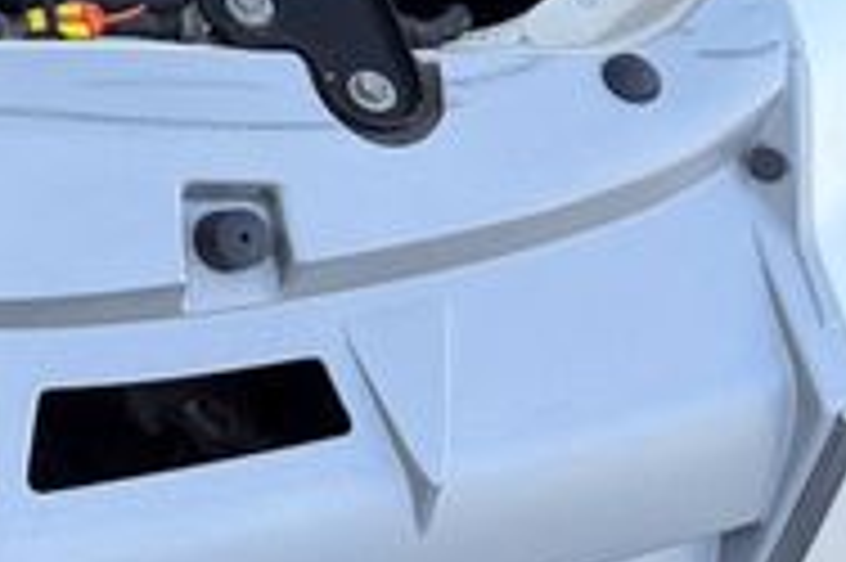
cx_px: -508
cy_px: -355
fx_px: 1996
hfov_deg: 19.9
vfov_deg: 14.6
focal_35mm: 85
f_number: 1.78
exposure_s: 1/177
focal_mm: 6.76
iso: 64
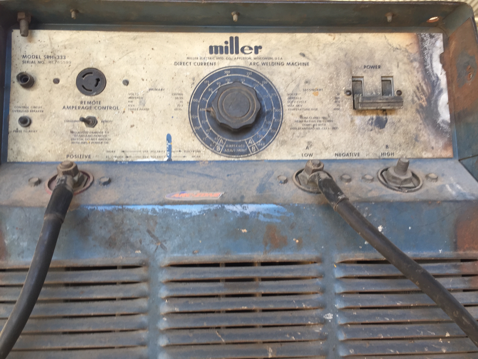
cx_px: 239
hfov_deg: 61.7
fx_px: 400
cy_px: 180
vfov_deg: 48.2
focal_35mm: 29
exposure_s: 1/60
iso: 40
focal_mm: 4.15
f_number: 2.2
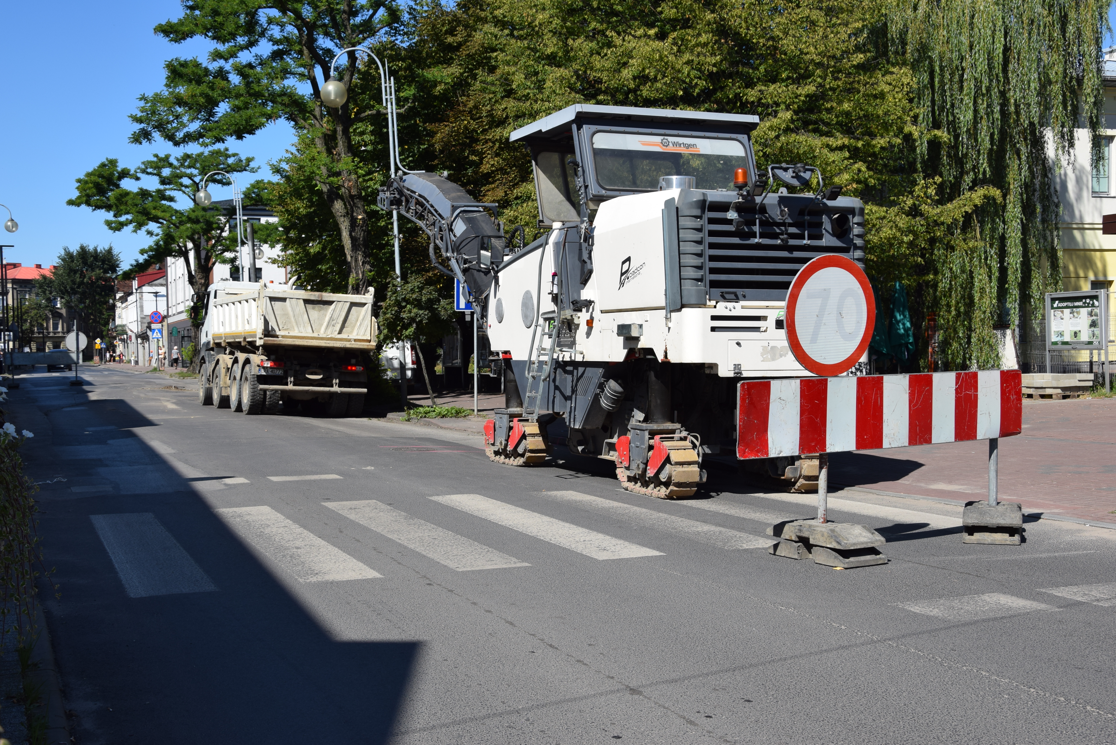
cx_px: 558
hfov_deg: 46.4
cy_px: 372
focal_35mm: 42
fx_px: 1302
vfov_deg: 31.9
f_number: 10
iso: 200
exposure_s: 1/400
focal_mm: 28
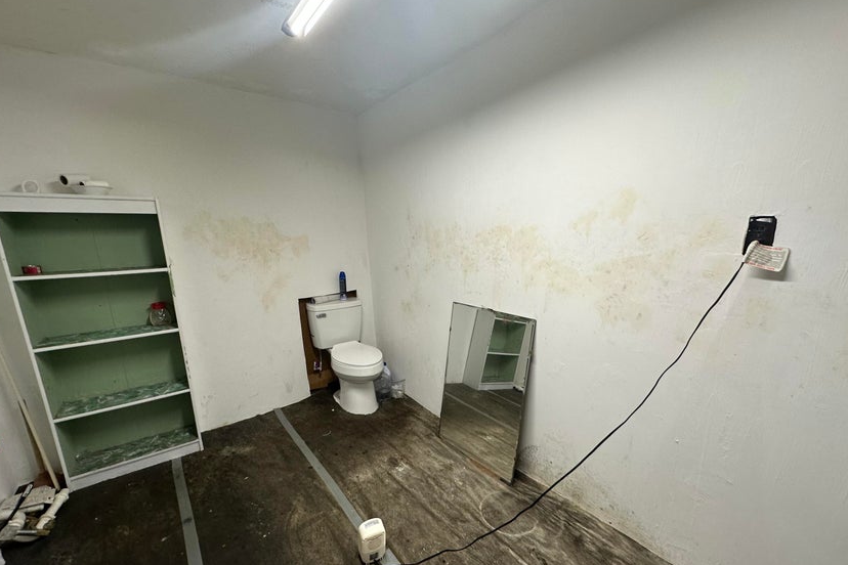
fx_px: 353
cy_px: 313
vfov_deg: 77.1
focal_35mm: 15
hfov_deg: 100.4
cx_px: 425
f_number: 2.2
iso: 80
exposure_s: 1/120
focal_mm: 2.22
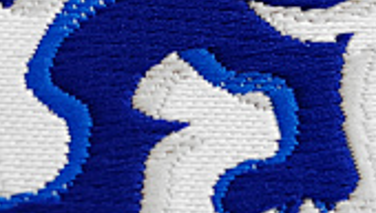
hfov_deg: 11.8
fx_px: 1796
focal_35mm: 180
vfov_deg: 6.8
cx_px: 4
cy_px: 22
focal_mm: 5.58
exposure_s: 1/100
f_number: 1.8
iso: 80
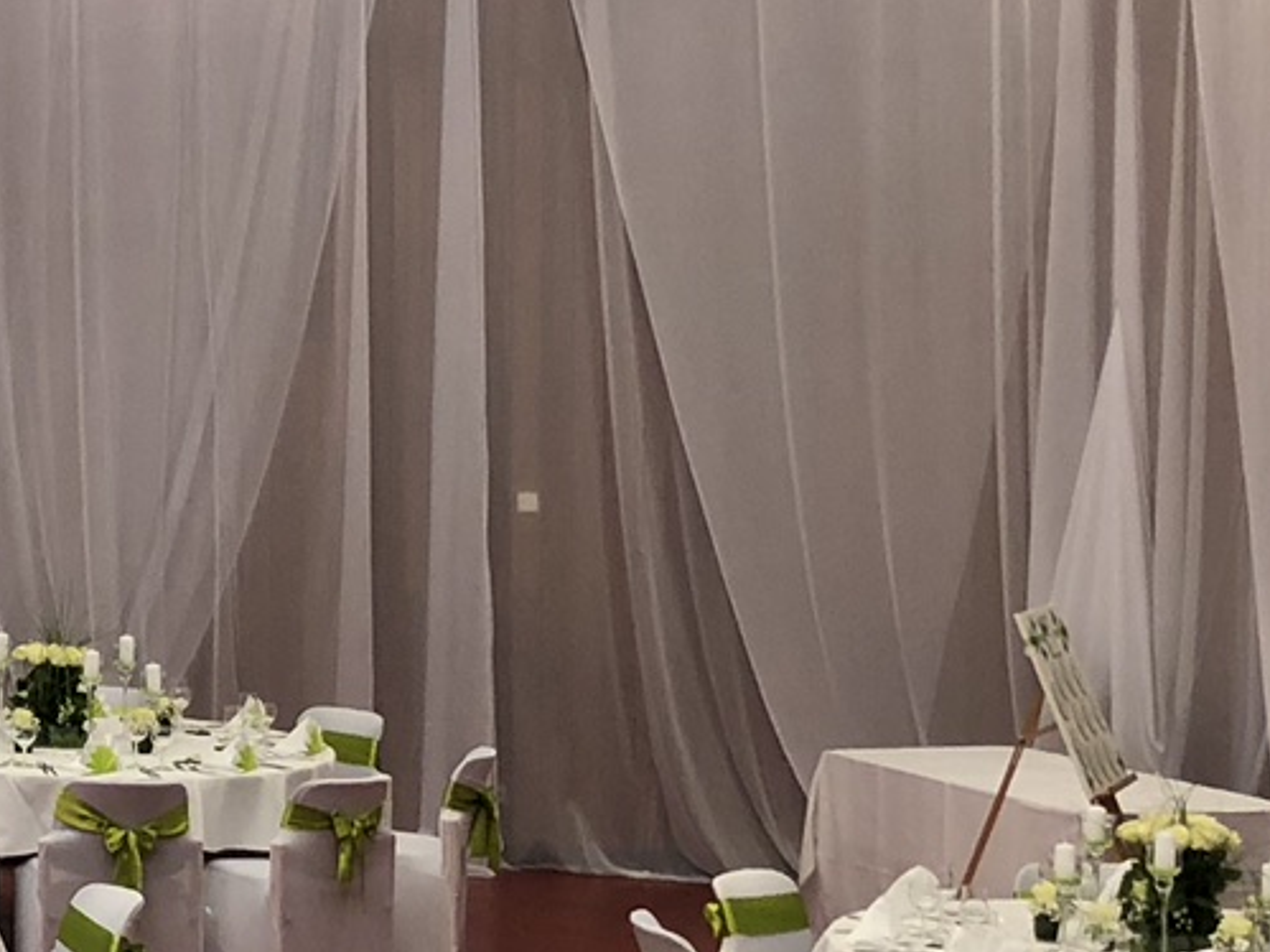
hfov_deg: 16.1
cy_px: 61
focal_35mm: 115
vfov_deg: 12.8
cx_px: -443
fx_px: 4218
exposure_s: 1/20
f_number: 1.8
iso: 40
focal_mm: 3.99
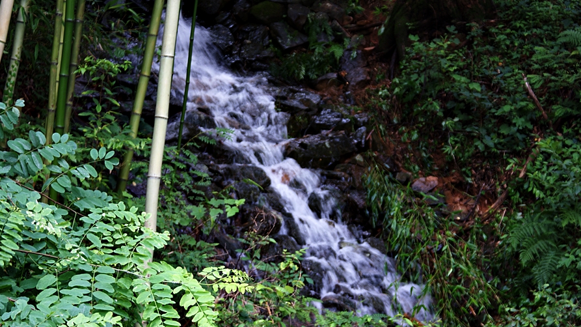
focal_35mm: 111
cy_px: 187
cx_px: 291
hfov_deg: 19.3
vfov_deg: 10.9
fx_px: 1710
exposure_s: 1/25
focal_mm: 70
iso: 100
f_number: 5.6
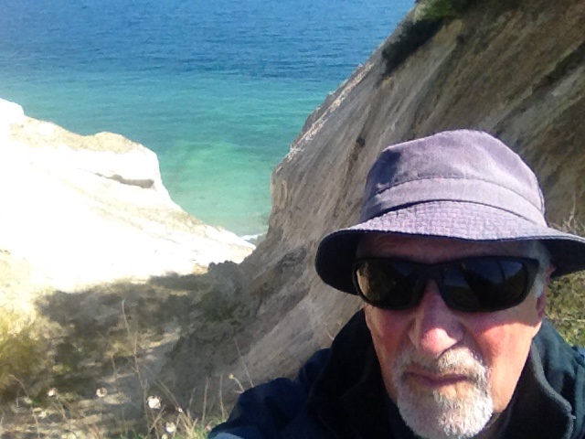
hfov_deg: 52.6
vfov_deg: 40.7
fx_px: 591
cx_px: 292
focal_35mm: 35
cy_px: 220
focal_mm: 1.85
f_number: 2.4
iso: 160
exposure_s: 1/2653
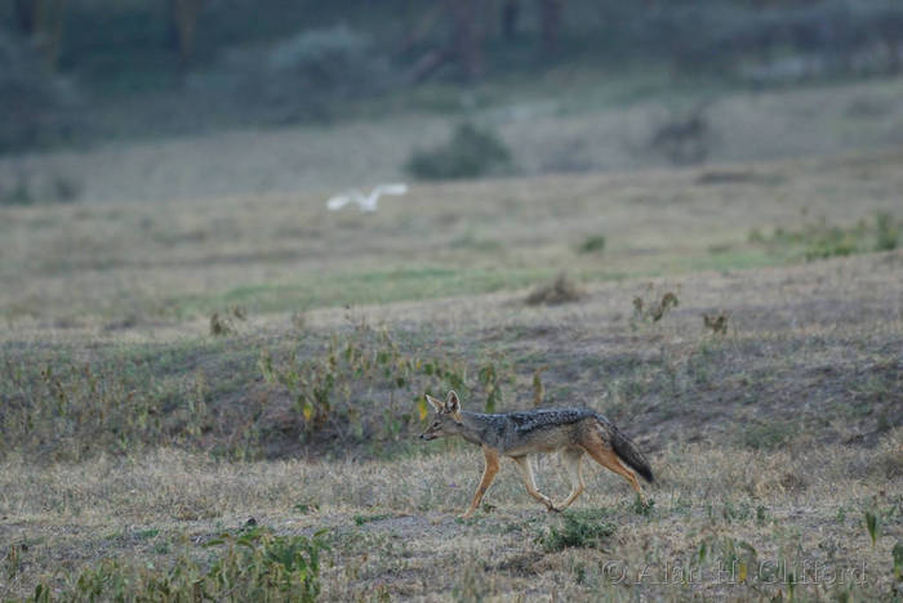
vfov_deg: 2.3
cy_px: 302
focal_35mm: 600
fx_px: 15062
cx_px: 452
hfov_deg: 3.4
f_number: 5.6
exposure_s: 1/400
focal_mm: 400
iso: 900
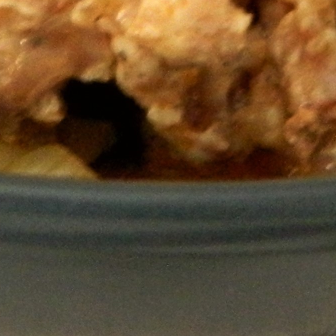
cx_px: 85
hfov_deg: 5.7
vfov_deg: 5.6
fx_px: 3382
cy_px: -110
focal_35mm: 308
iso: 500
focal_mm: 10.2
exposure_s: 1/8
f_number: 3.8
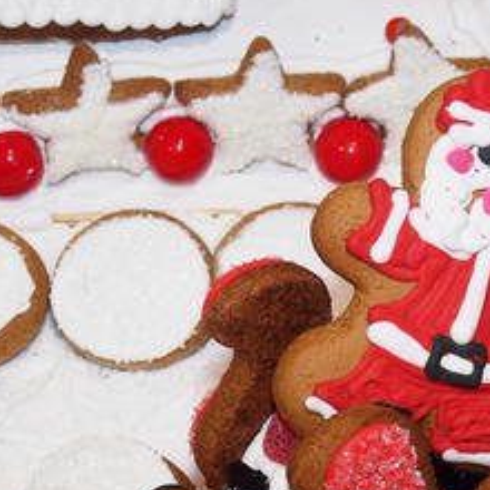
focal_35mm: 154
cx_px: 421
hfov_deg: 11.3
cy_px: 290
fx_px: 2466
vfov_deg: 11.3
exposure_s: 1/60
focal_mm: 17.8
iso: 400
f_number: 2.8
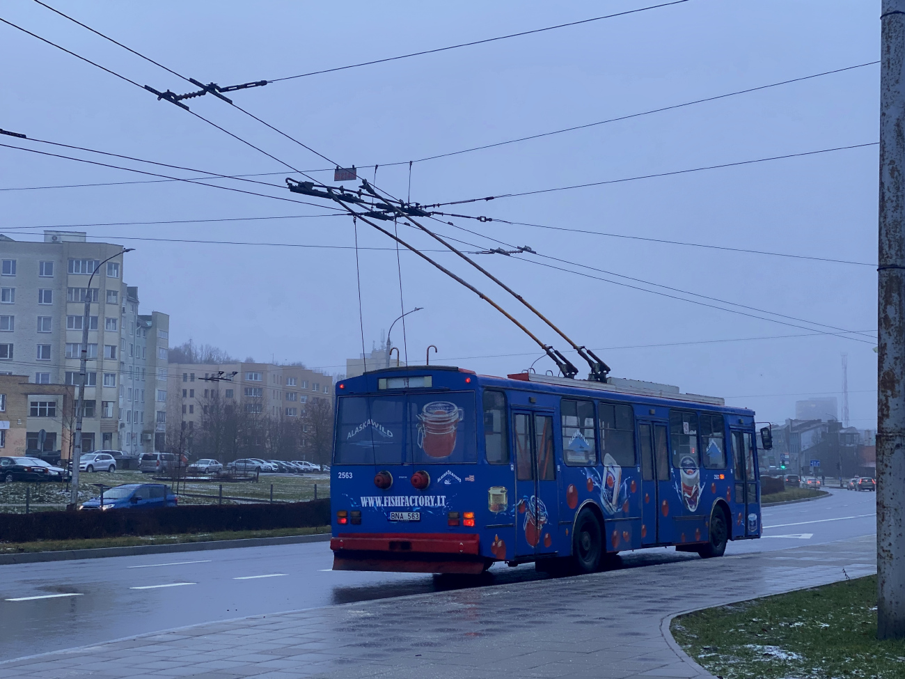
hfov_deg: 36.8
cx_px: 452
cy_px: 340
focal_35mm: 52
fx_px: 1359
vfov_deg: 28.0
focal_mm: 6
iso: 40
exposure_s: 1/122
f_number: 2
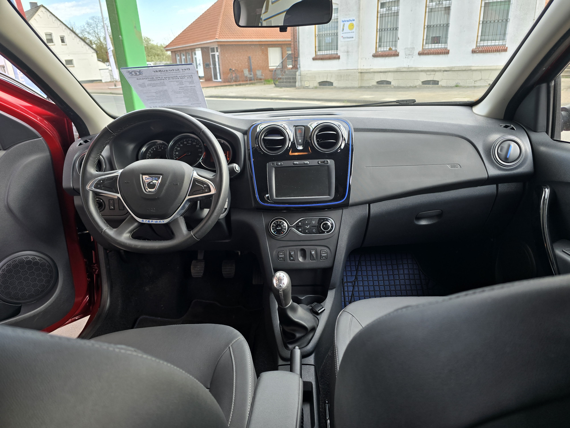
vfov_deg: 58.9
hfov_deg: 73.9
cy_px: 214
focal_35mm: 23
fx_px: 379
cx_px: 285
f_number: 1.7
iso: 80
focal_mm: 6.3
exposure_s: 1/180
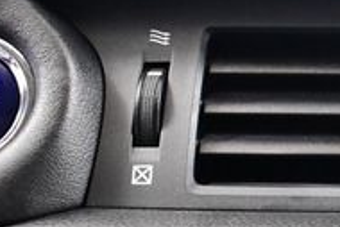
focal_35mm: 121
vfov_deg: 10.9
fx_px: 1144
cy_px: 345
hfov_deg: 15.2
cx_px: 560
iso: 4500
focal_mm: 18
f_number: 3.5
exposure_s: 1/60
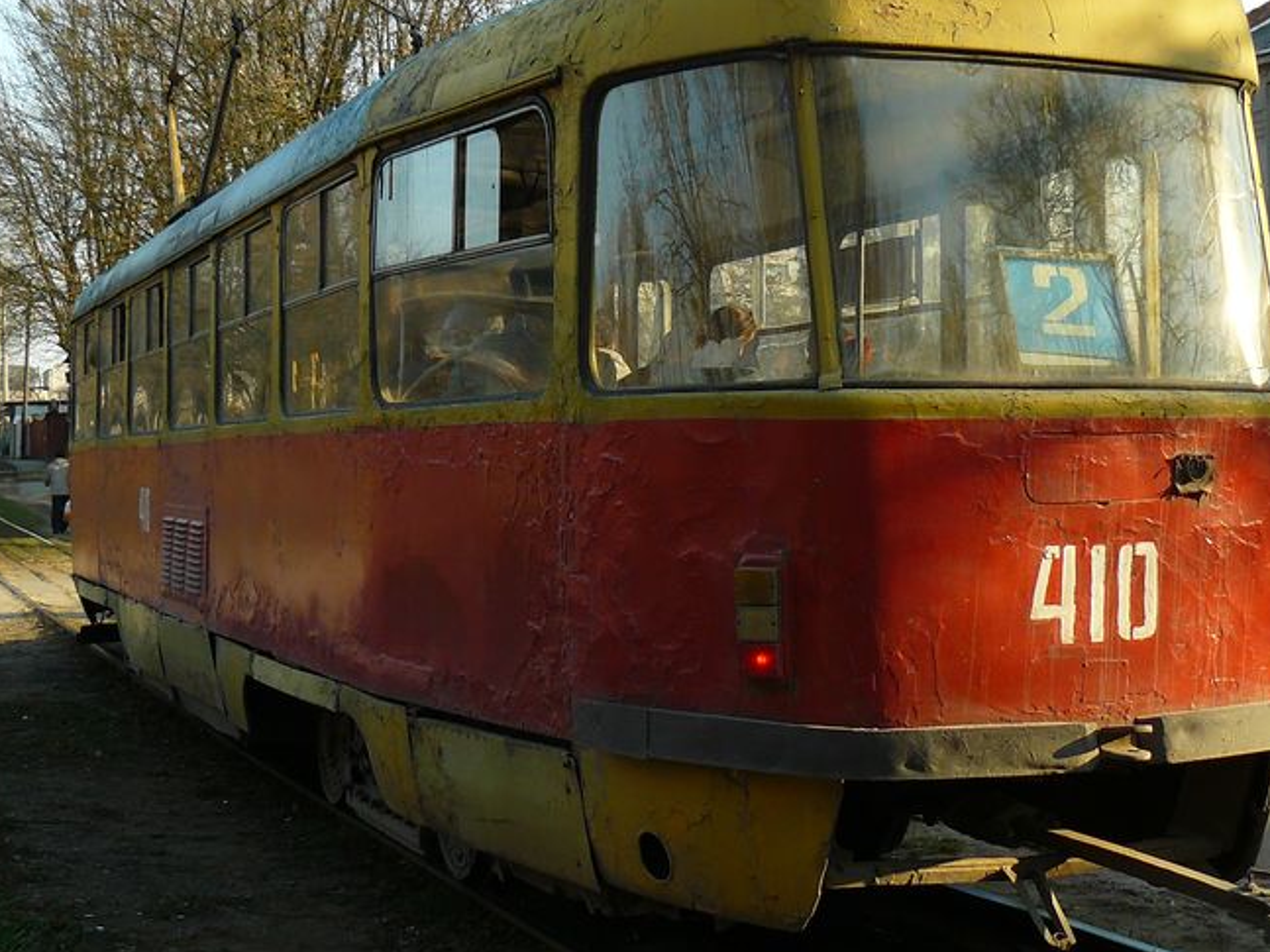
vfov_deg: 25.5
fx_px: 2091
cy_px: 330
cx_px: 640
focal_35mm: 57
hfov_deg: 33.8
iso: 100
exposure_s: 1/400
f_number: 2.8
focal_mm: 6
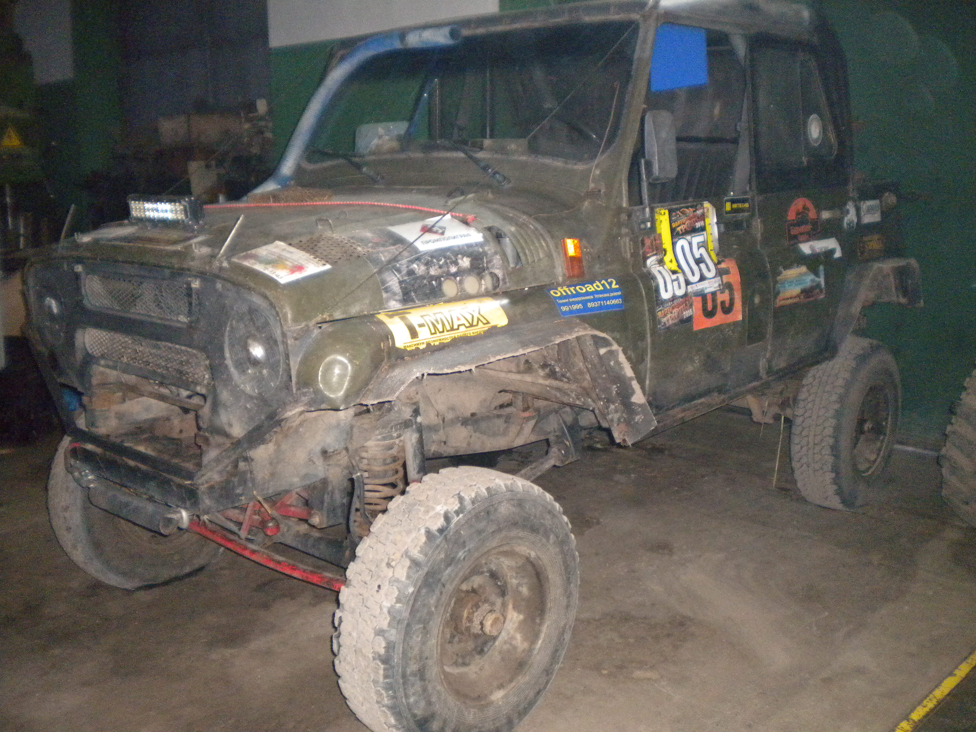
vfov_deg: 40.7
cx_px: 488
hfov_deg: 52.6
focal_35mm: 35
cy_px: 366
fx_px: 987
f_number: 3.1
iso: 792
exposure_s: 1/30
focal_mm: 6.3
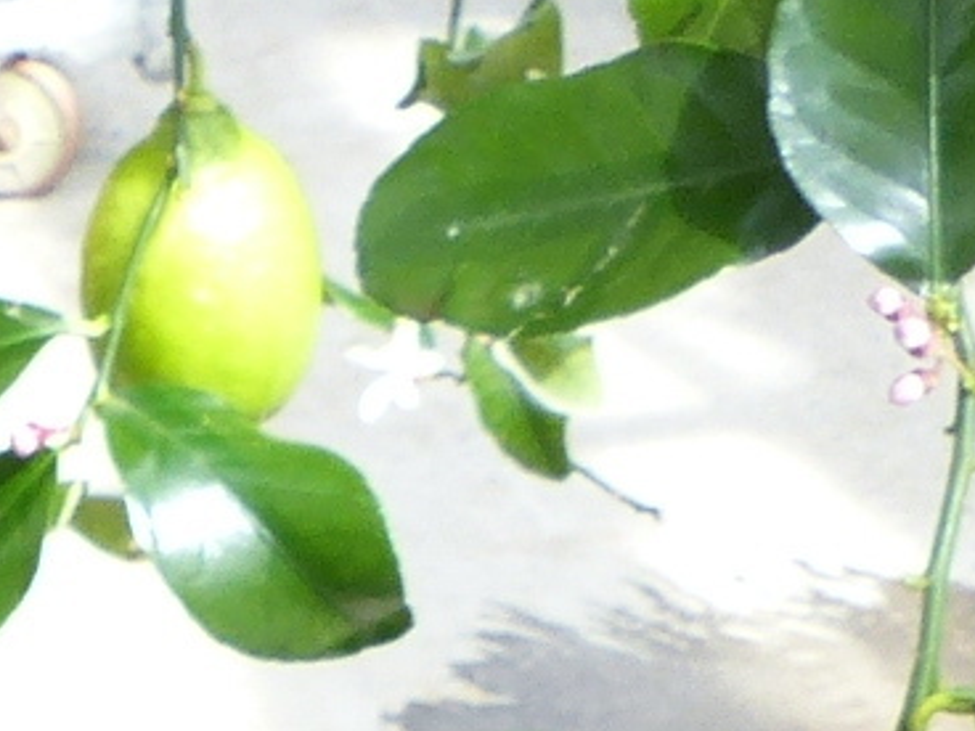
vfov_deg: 7.9
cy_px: 1730
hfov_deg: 11.0
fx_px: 4901
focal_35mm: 174
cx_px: -389
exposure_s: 1/125
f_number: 4
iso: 100
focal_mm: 4.5
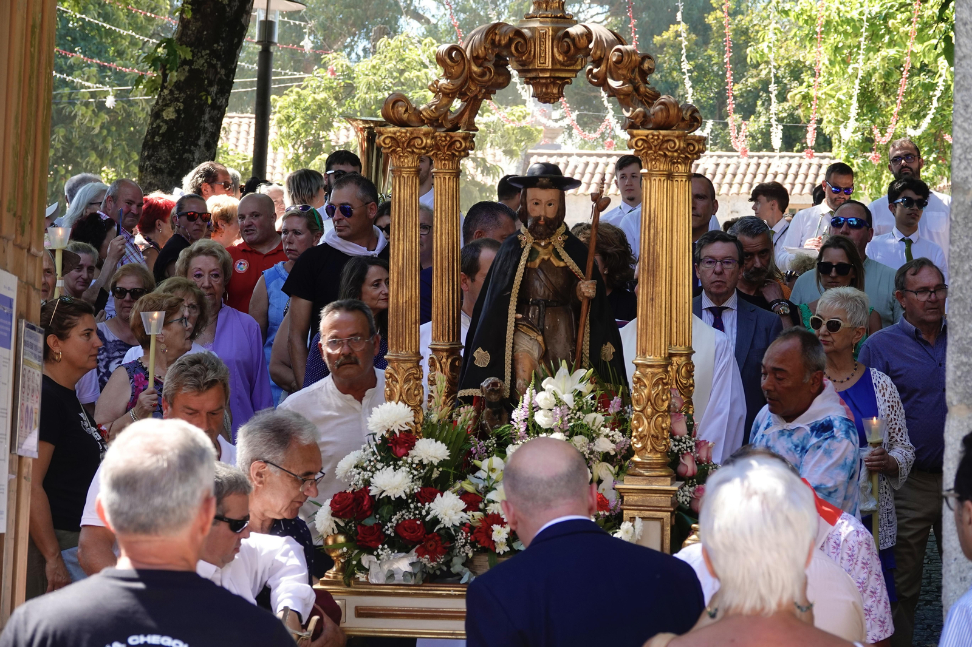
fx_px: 3212
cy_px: 324
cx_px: 486
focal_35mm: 119
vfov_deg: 11.5
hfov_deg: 17.2
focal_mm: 43.48
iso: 100
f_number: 4.5
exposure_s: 1/100
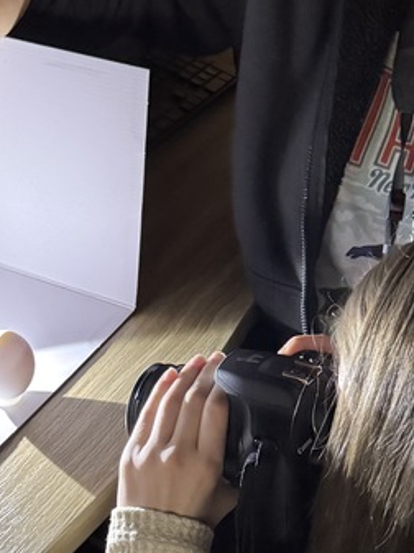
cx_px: 202
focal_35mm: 73
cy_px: 279
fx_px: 1166
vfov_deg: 26.7
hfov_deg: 20.1
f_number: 1.78
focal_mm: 6.76
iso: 1600
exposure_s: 1/30
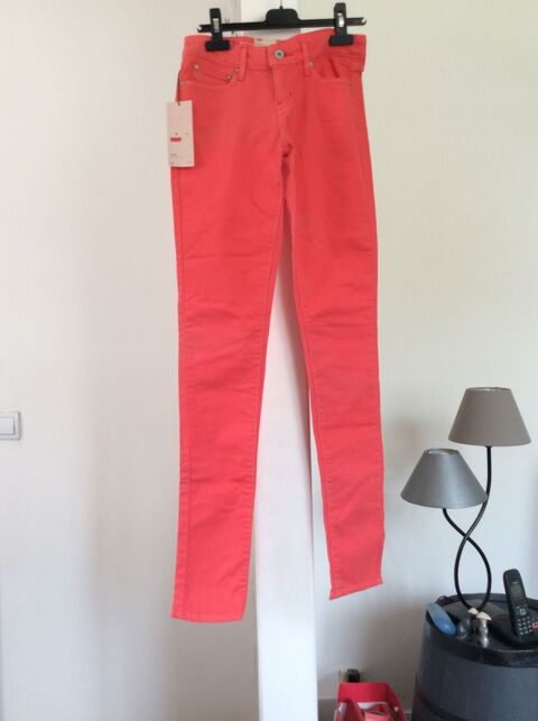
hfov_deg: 44.0
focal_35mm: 32
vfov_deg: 56.9
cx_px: 269
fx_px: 665
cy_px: 360
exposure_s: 1/25
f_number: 2.4
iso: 40
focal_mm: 3.3
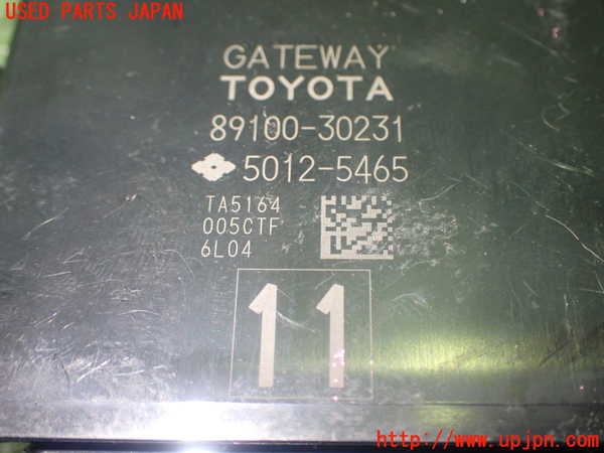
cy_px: 226
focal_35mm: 47
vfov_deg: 30.9
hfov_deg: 40.4
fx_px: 820
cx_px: 302
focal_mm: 8.4
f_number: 3.1
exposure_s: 1/30
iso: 800
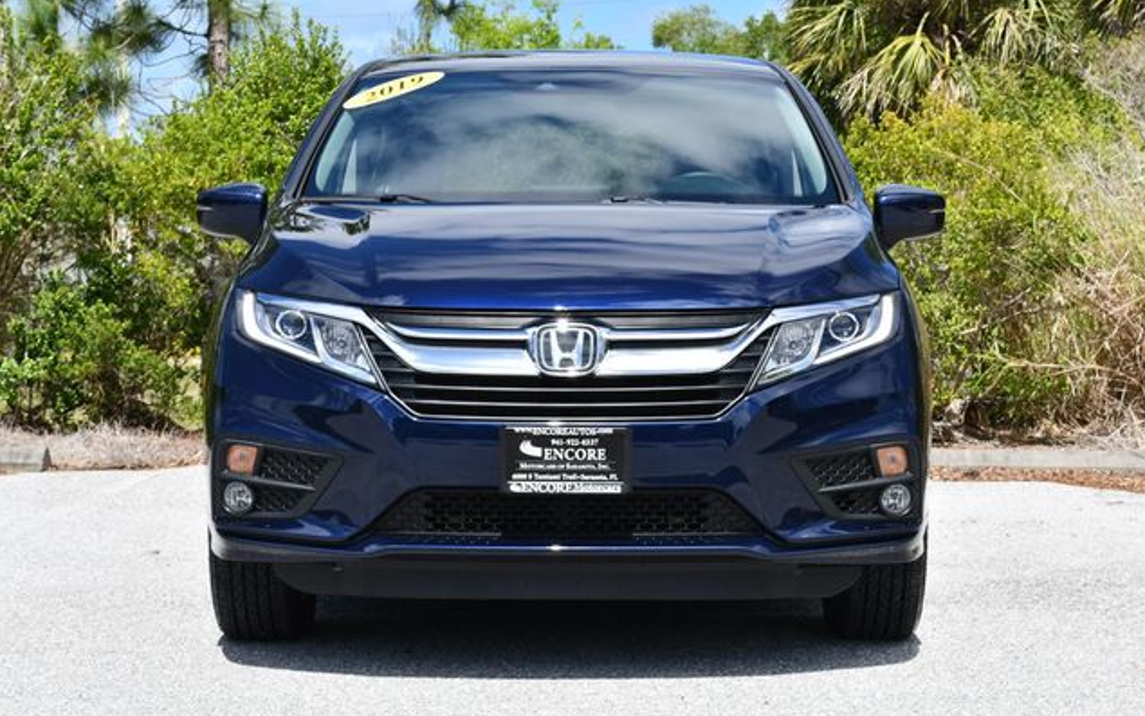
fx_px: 2309
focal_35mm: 74
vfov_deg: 17.6
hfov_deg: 27.8
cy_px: 346
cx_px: 575
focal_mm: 36
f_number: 8
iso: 100
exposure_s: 1/250
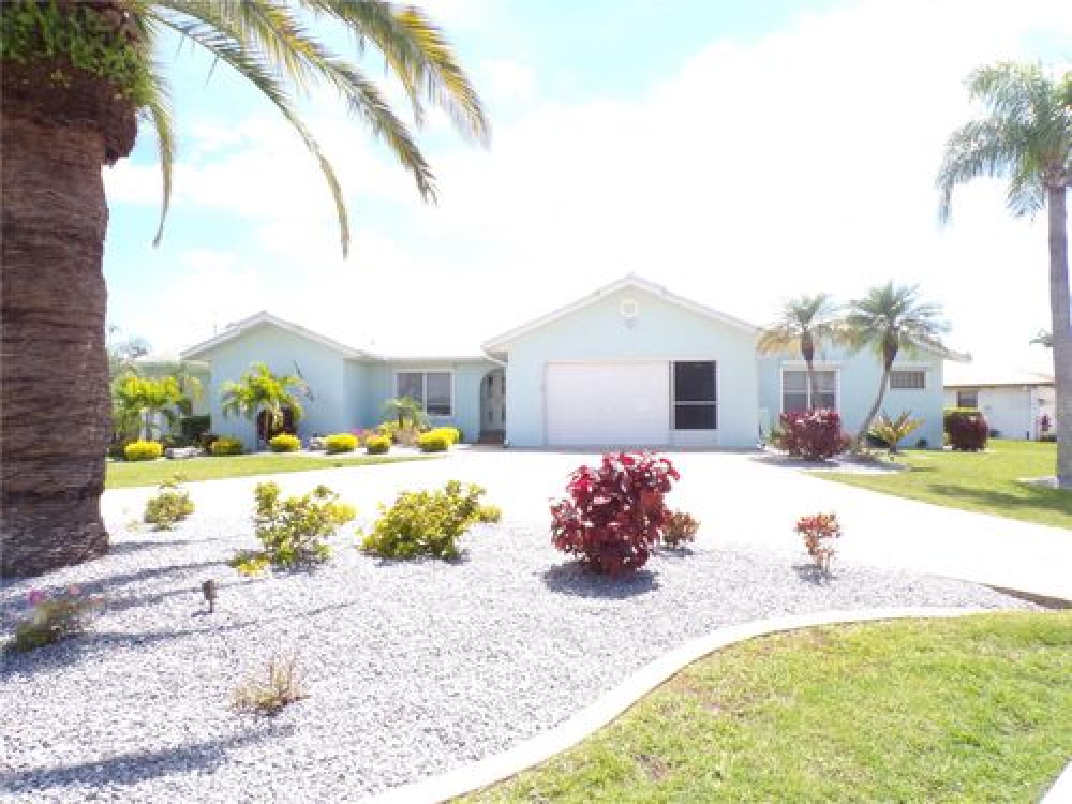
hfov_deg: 71.6
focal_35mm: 24
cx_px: 536
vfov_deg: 56.8
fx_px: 743
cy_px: 402
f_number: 8
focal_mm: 4.3
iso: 80
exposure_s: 1/60
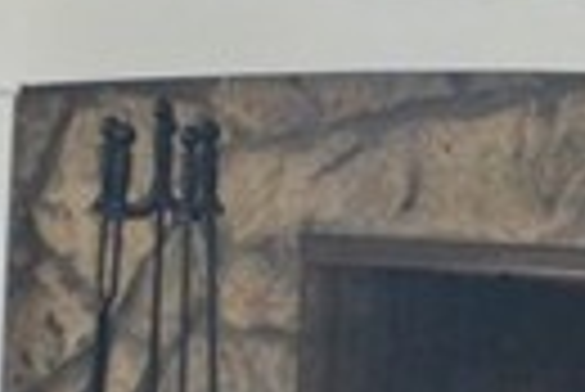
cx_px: 747
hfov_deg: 7.2
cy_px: -38
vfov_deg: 4.8
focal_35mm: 284
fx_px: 4620
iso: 1400
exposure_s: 1/60
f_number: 4
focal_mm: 24
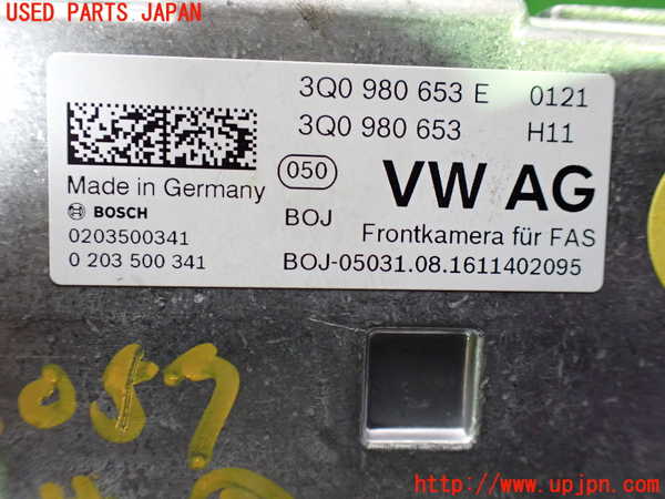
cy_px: 250
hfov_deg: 60.0
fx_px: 576
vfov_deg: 46.8
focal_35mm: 30
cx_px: 332
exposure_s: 1/50
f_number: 2.3
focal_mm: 5.4
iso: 800
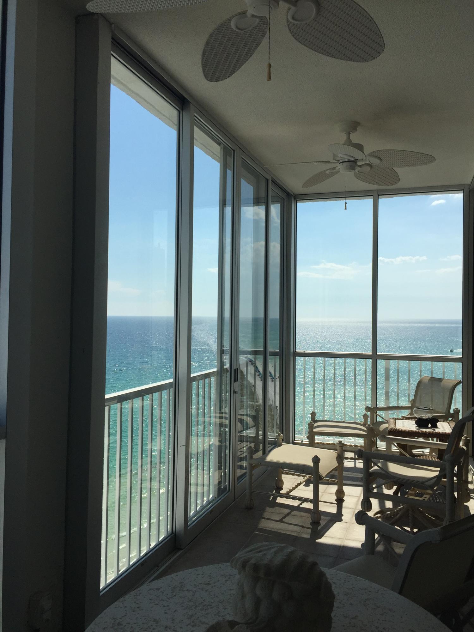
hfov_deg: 48.2
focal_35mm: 29
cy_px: 316
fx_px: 529
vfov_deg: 61.7
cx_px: 237
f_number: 2.2
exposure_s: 1/4950
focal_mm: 4.15
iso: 32
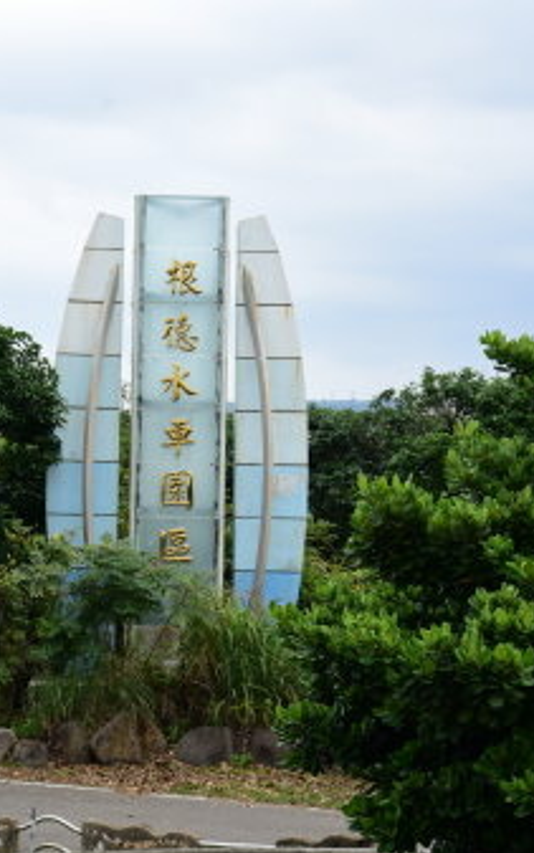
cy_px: 430
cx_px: 149
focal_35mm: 96
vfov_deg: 21.6
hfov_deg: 13.6
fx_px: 2233
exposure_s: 1/100
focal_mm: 62
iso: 100
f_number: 7.1
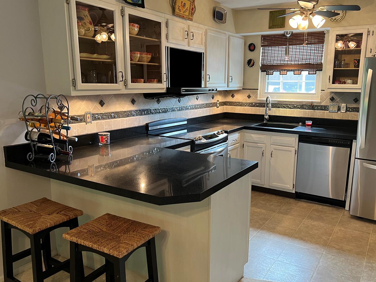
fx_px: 326
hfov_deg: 59.8
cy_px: 148
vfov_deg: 46.8
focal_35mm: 30
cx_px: 212
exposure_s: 1/60
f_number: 1.5
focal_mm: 5.7
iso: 160
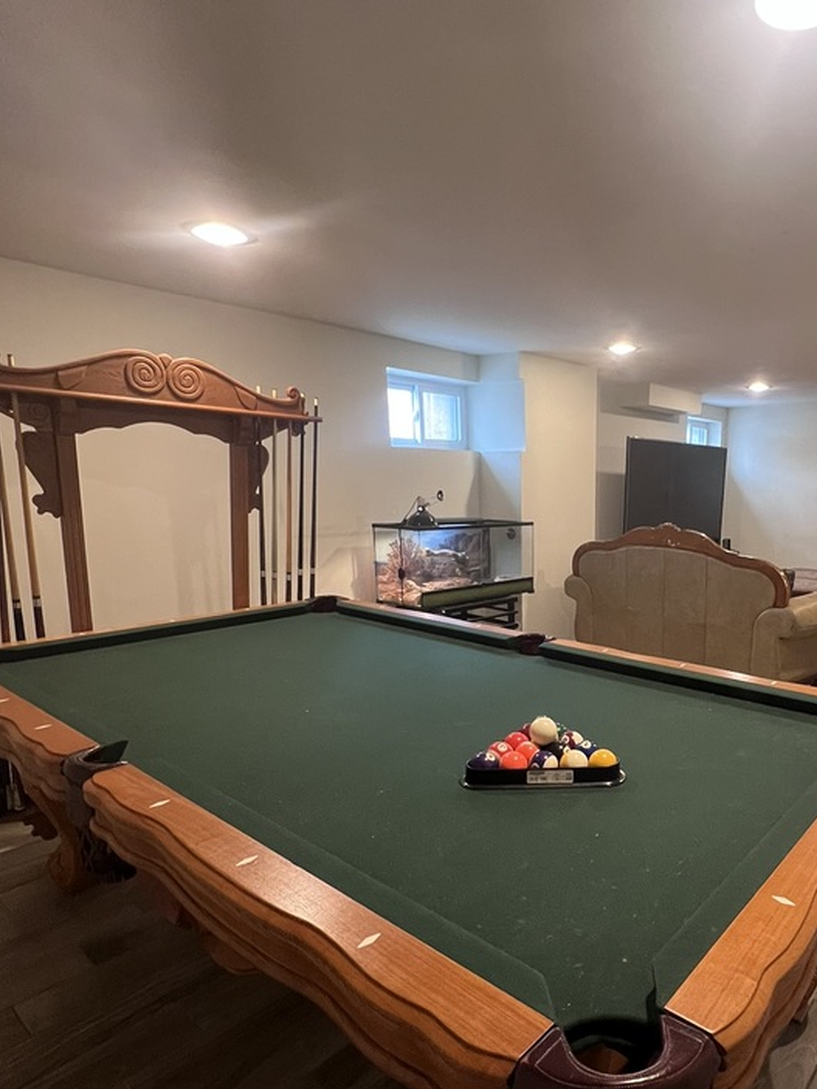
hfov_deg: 63.0
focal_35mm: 20
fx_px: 629
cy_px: 641
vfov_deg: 81.0
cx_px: 589
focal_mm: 1.57
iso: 400
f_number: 1.8
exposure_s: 1/60
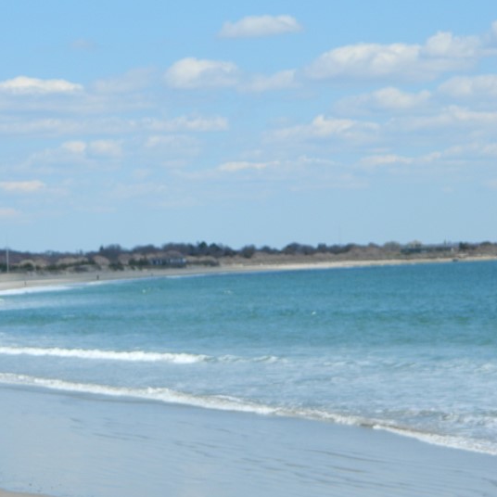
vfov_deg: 10.0
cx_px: 118
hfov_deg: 10.0
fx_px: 2826
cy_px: 325
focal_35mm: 174
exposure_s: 1/640
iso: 80
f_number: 4.5
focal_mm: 18.6
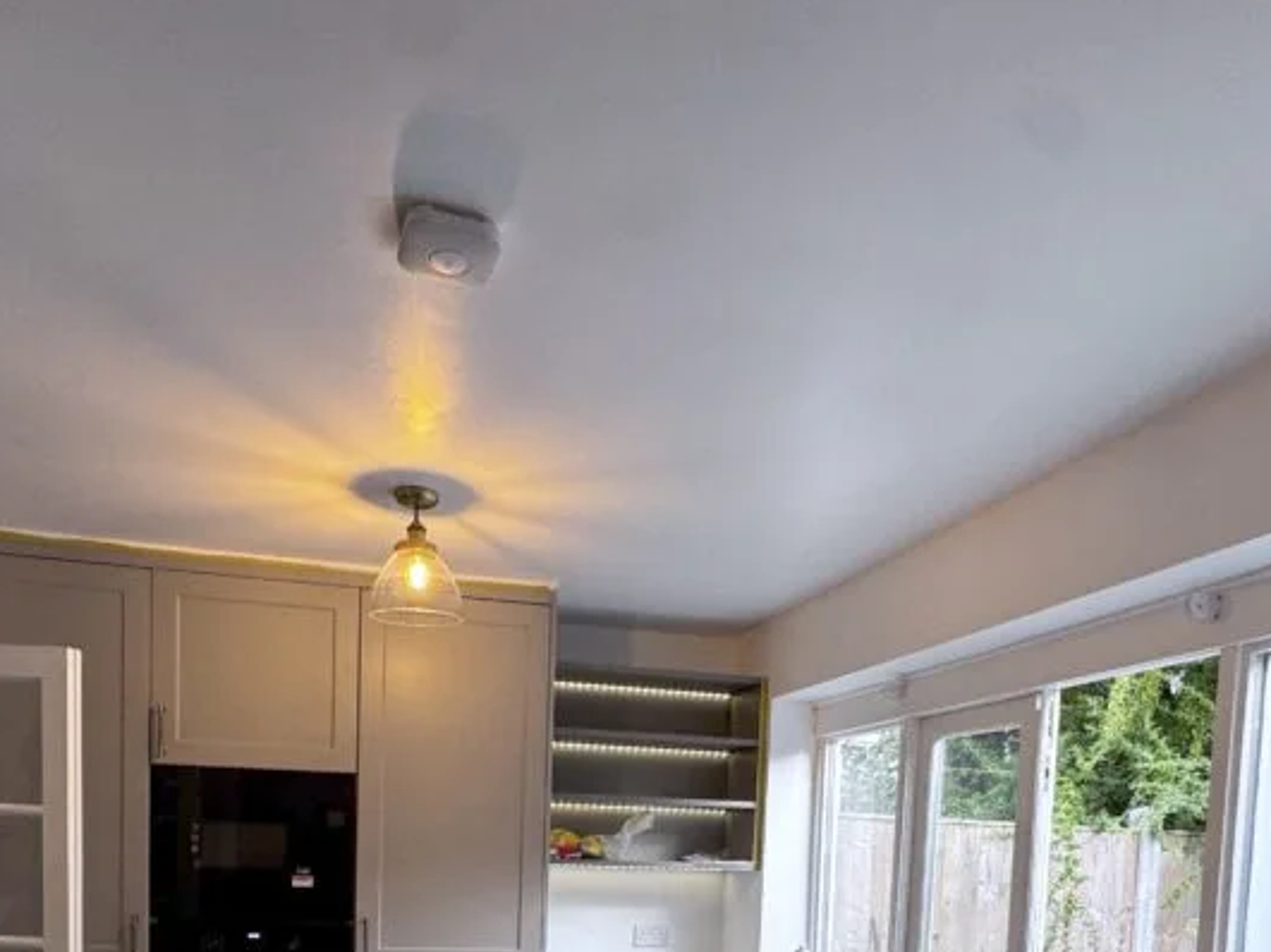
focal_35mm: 27
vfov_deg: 45.0
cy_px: 911
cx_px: 608
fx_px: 991
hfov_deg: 65.3
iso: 125
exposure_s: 1/99
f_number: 2.2
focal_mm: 2.22
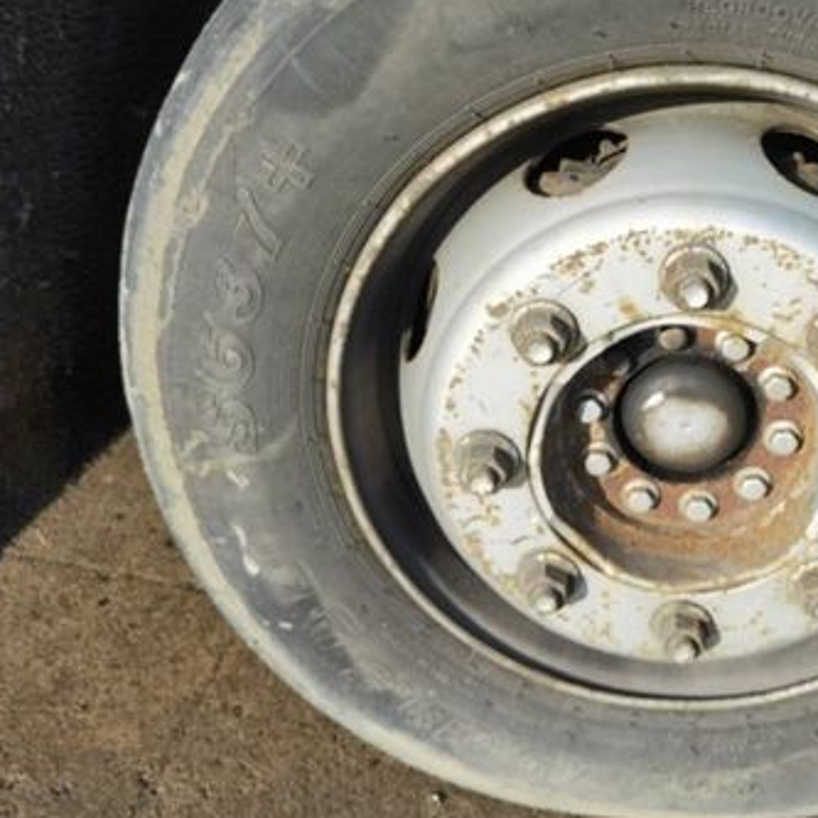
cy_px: 371
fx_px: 1150
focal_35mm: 43
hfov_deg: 37.9
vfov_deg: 39.1
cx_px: 639
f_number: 1.9
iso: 50
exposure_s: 1/1477
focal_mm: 6.71
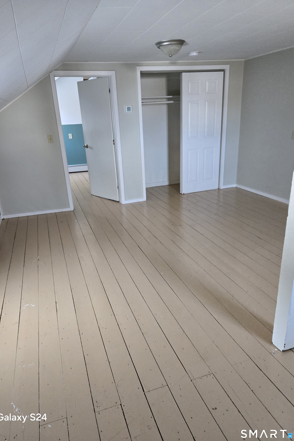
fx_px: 294
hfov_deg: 53.1
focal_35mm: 24
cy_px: 221
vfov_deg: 73.7
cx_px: 142
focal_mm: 5.4
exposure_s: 1/120
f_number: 1.8
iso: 500
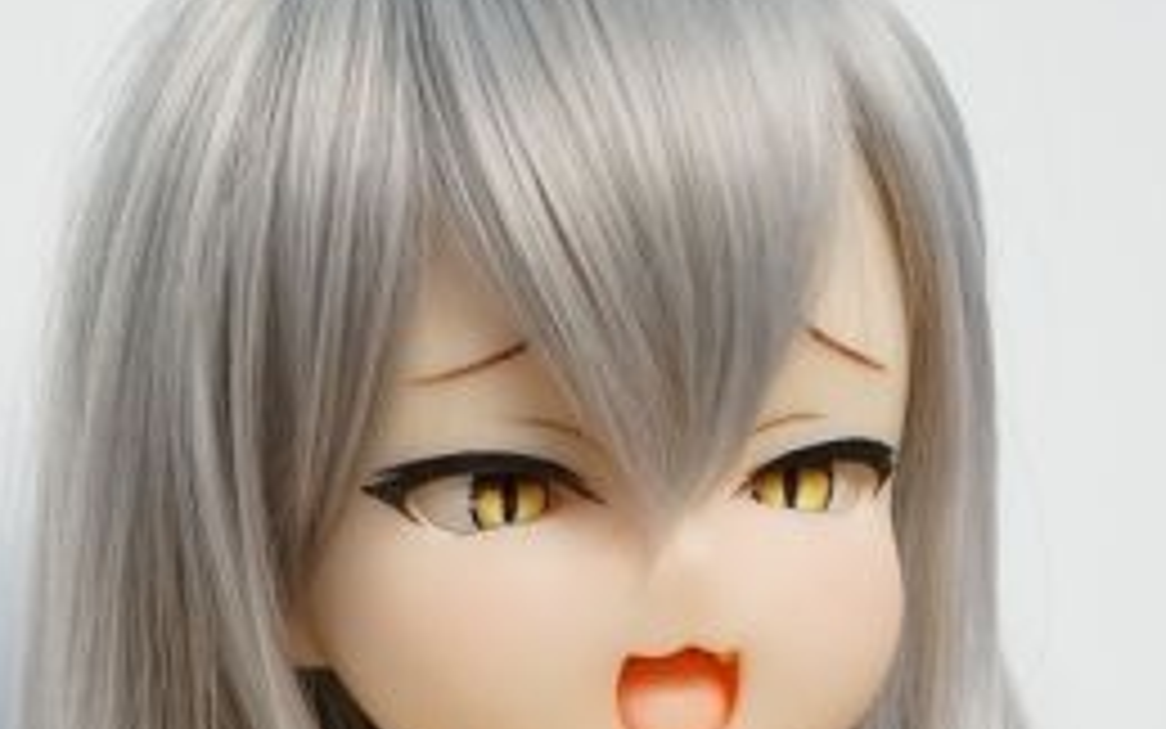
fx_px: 3941
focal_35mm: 124
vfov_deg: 9.5
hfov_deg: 16.8
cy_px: 1706
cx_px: 666
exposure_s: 1/100
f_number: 4.5
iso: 400
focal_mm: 35
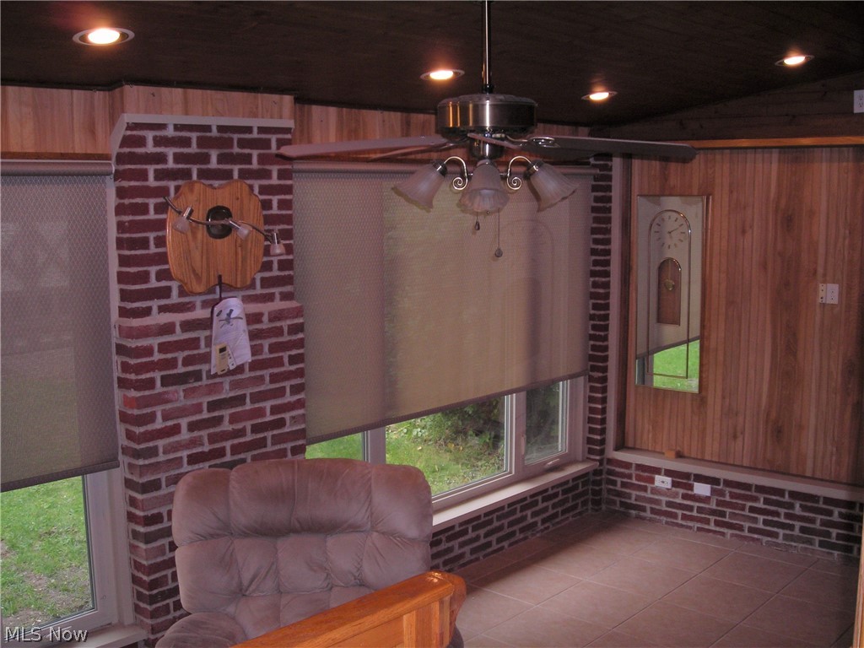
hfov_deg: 49.0
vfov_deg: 37.7
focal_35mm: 38
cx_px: 432
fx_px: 948
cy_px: 324
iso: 107
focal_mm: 6.3
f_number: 3.2
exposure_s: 1/60.1
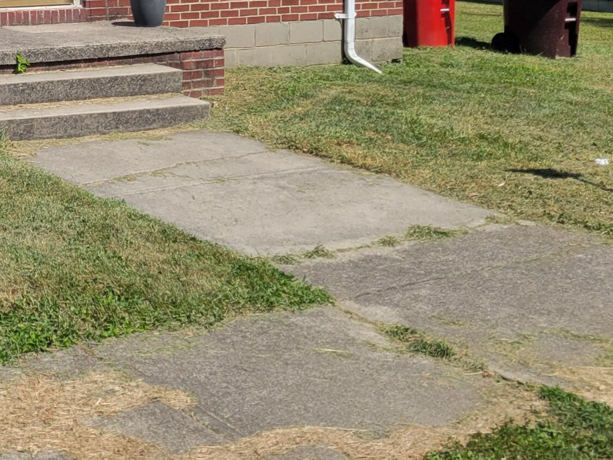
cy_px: -124
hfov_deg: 25.1
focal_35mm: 69
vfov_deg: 19.8
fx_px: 1222
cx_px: -140
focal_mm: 5.4
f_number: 1.8
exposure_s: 1/2843
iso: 40
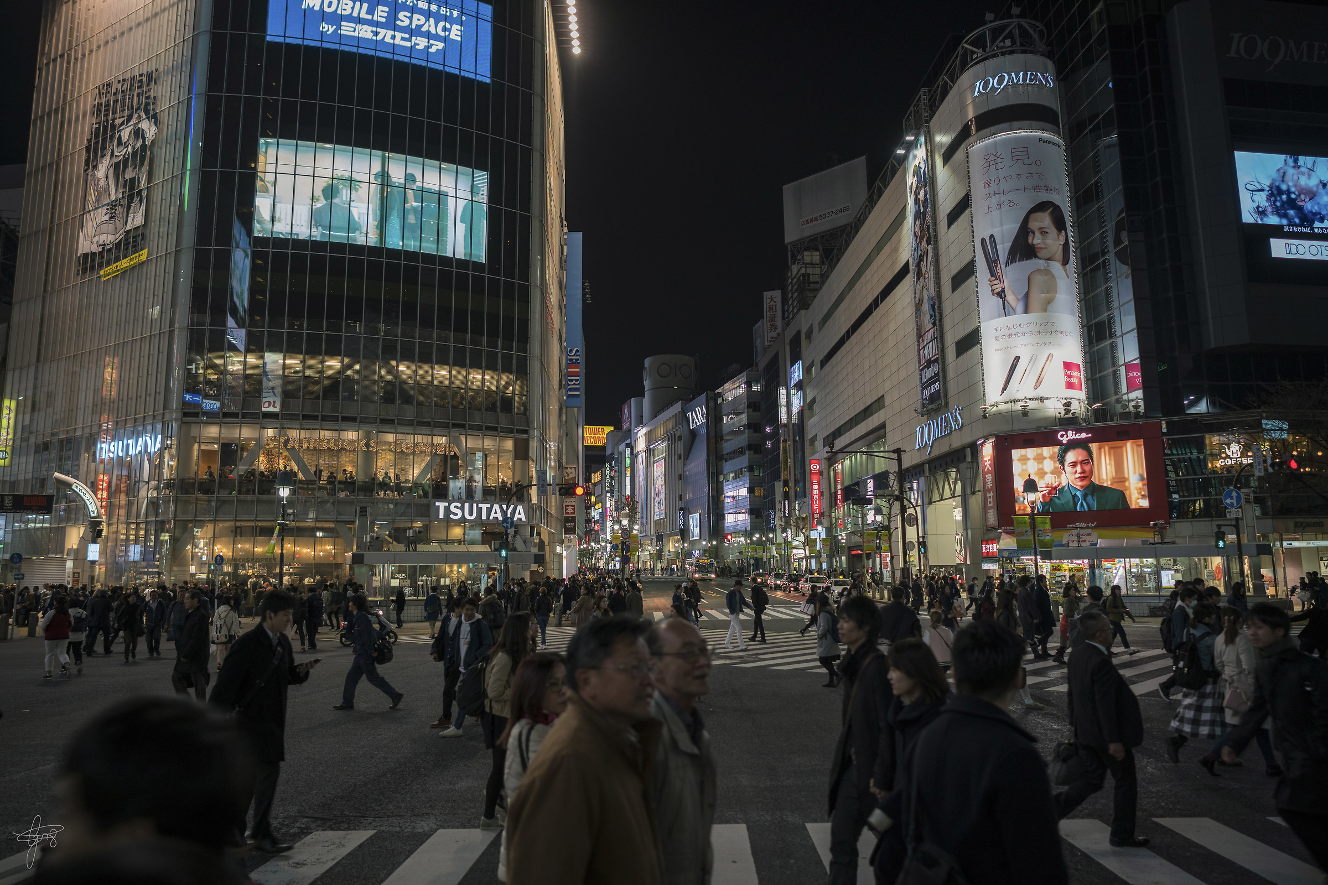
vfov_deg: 51.3
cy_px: 442
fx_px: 922
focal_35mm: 25
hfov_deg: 71.5
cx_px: 664
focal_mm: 25
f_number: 2.5
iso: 800
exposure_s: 1/125
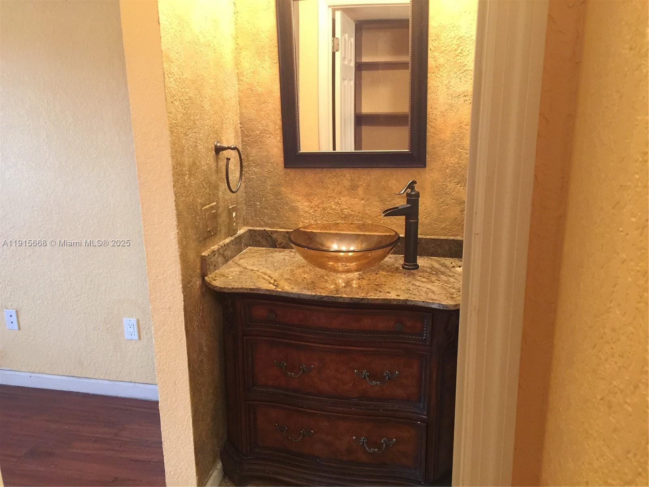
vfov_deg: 48.2
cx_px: 324
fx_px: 544
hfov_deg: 61.7
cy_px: 244
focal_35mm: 29
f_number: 2.2
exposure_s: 1/15
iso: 125
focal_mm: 4.15
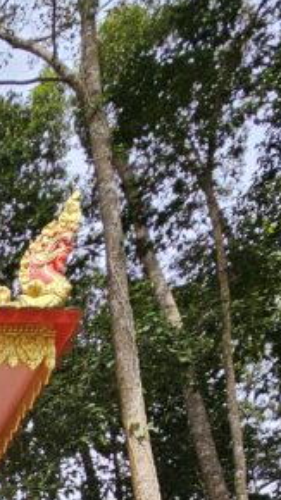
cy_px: 729
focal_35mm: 50
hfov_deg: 17.0
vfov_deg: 28.7
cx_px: -293
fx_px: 663
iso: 50
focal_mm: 2.2
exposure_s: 1/997
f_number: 2.2
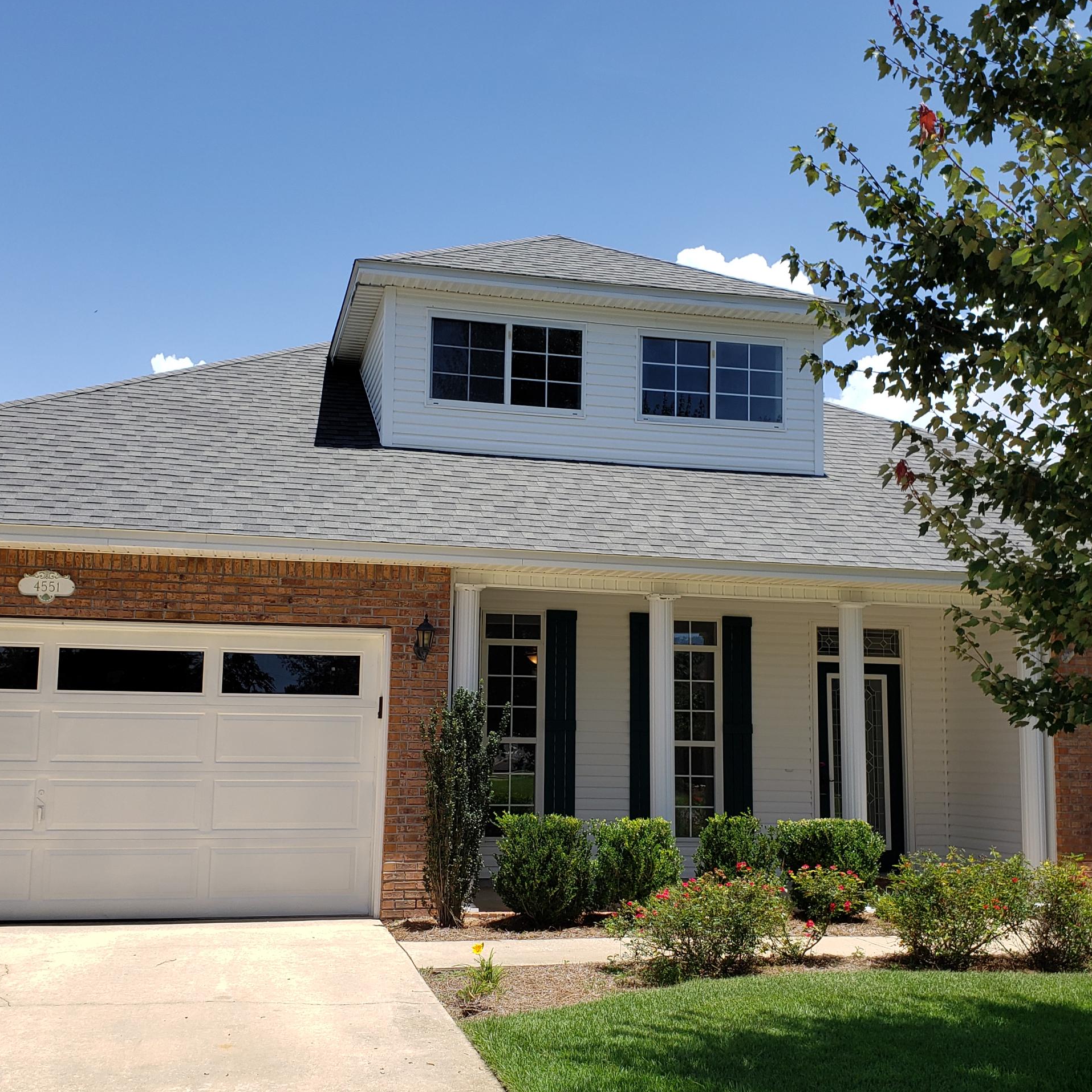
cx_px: 549
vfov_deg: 46.0
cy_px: 584
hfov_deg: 46.0
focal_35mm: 36
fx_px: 1285
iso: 50
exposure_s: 1/1215
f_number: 2.4
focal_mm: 4.3
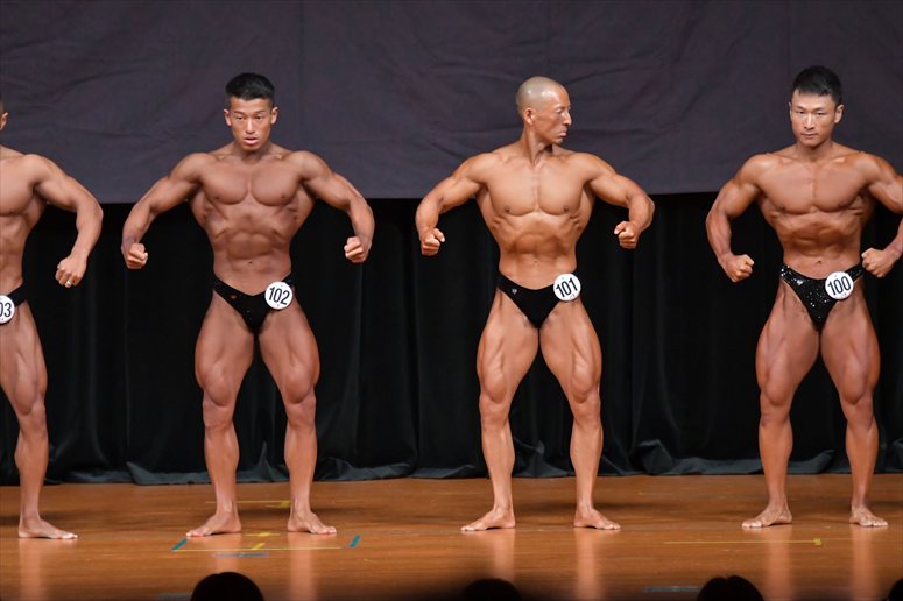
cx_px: 452
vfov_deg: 5.1
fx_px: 6769
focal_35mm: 270
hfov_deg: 7.6
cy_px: 300
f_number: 5.6
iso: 5000
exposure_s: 1/400
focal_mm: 180
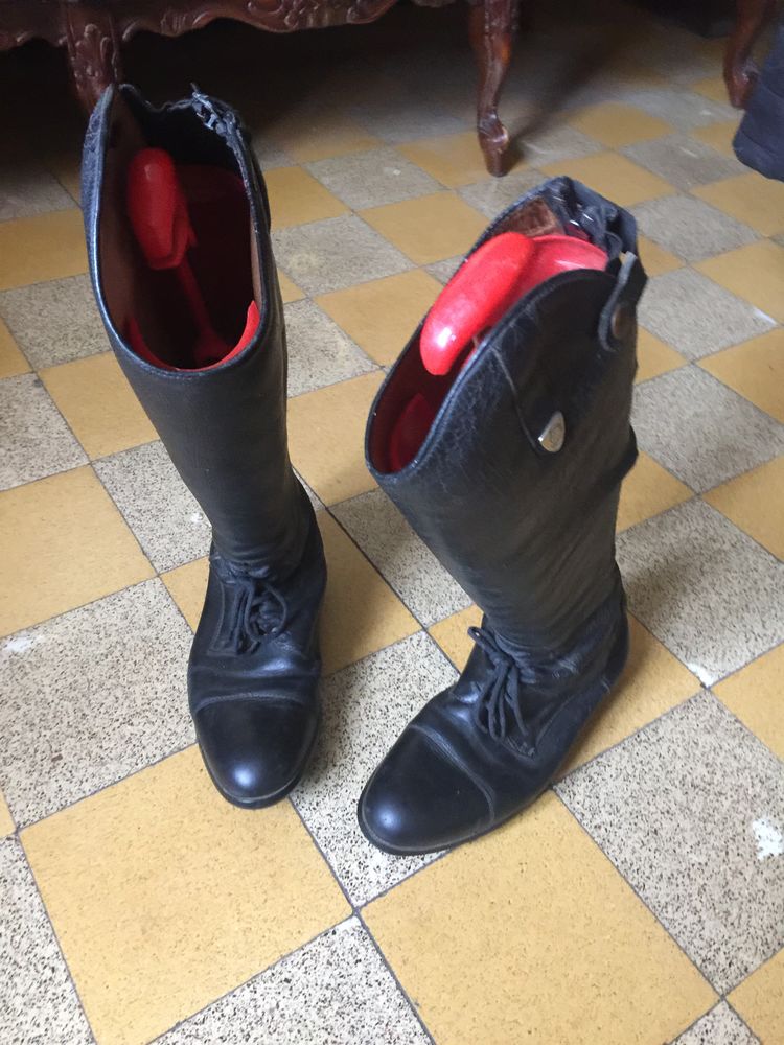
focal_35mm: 29
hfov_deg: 48.2
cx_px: 392
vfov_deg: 61.7
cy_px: 522
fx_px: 876
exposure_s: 1/8
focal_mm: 4.15
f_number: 2.2
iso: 160
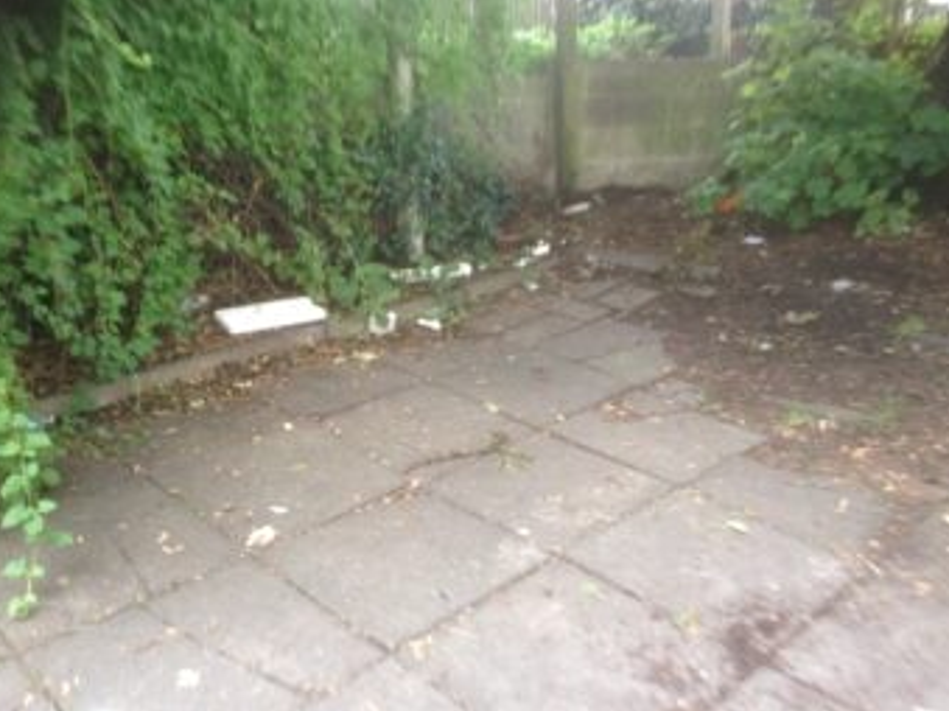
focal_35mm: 34
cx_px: 472
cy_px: 364
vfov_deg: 41.8
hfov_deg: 54.0
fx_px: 932
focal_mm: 4.12
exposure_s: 1/20
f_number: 2.4
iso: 80
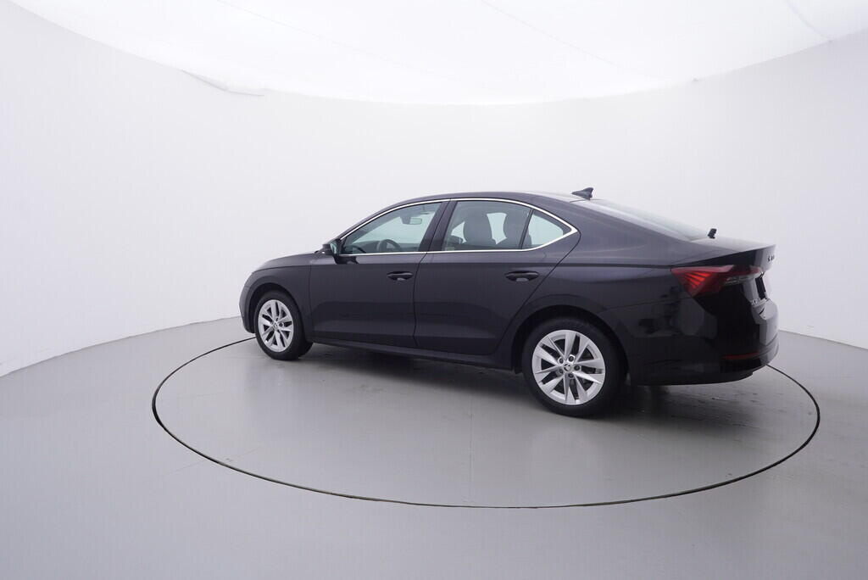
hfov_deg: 77.3
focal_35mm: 22
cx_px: 434
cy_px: 290
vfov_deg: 56.2
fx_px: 543
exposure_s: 1/80
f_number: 5
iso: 200
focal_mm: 15
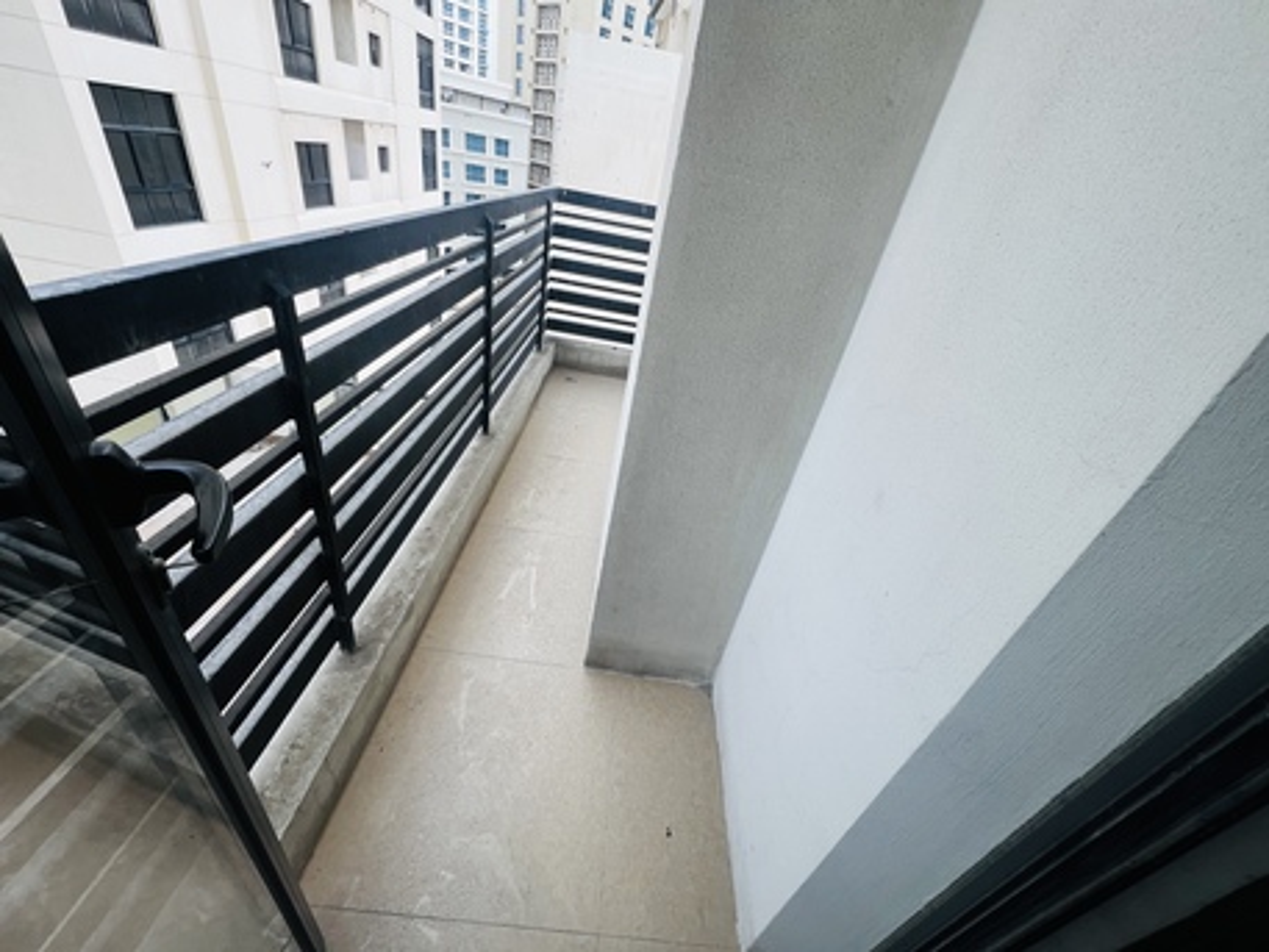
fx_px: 477
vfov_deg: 89.9
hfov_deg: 106.2
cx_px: 634
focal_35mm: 13
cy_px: 476
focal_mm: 1.57
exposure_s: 1/99
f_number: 1.8
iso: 40
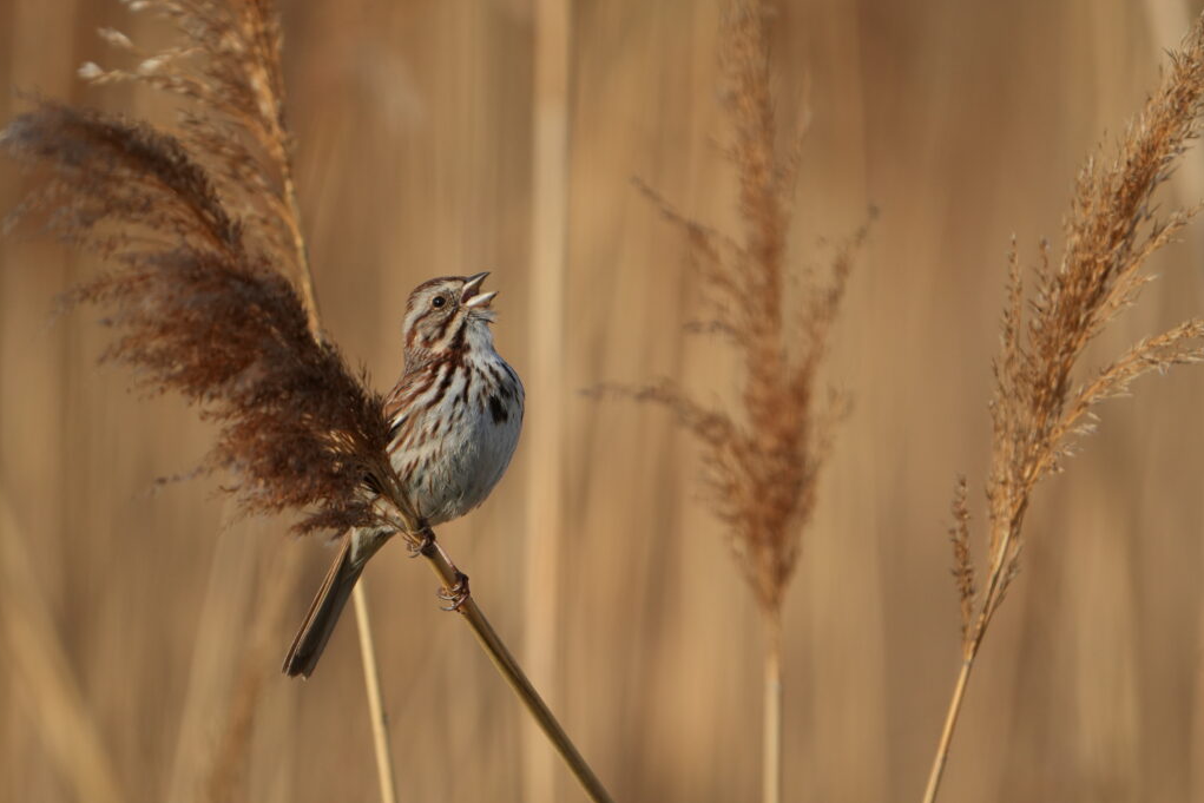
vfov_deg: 1.5
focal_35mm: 903
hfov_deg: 2.3
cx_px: 603
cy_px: 402
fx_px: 30203
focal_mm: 600
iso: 500
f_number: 6.3
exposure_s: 1/1600
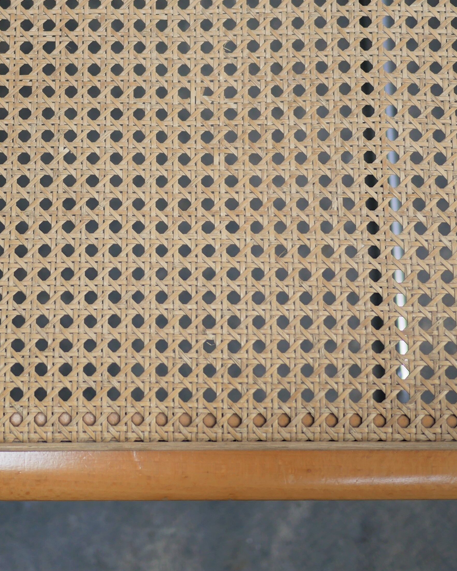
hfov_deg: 18.8
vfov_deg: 23.3
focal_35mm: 81
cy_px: 128
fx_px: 1370
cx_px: 114
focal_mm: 20
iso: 200
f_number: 1.7
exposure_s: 1/125
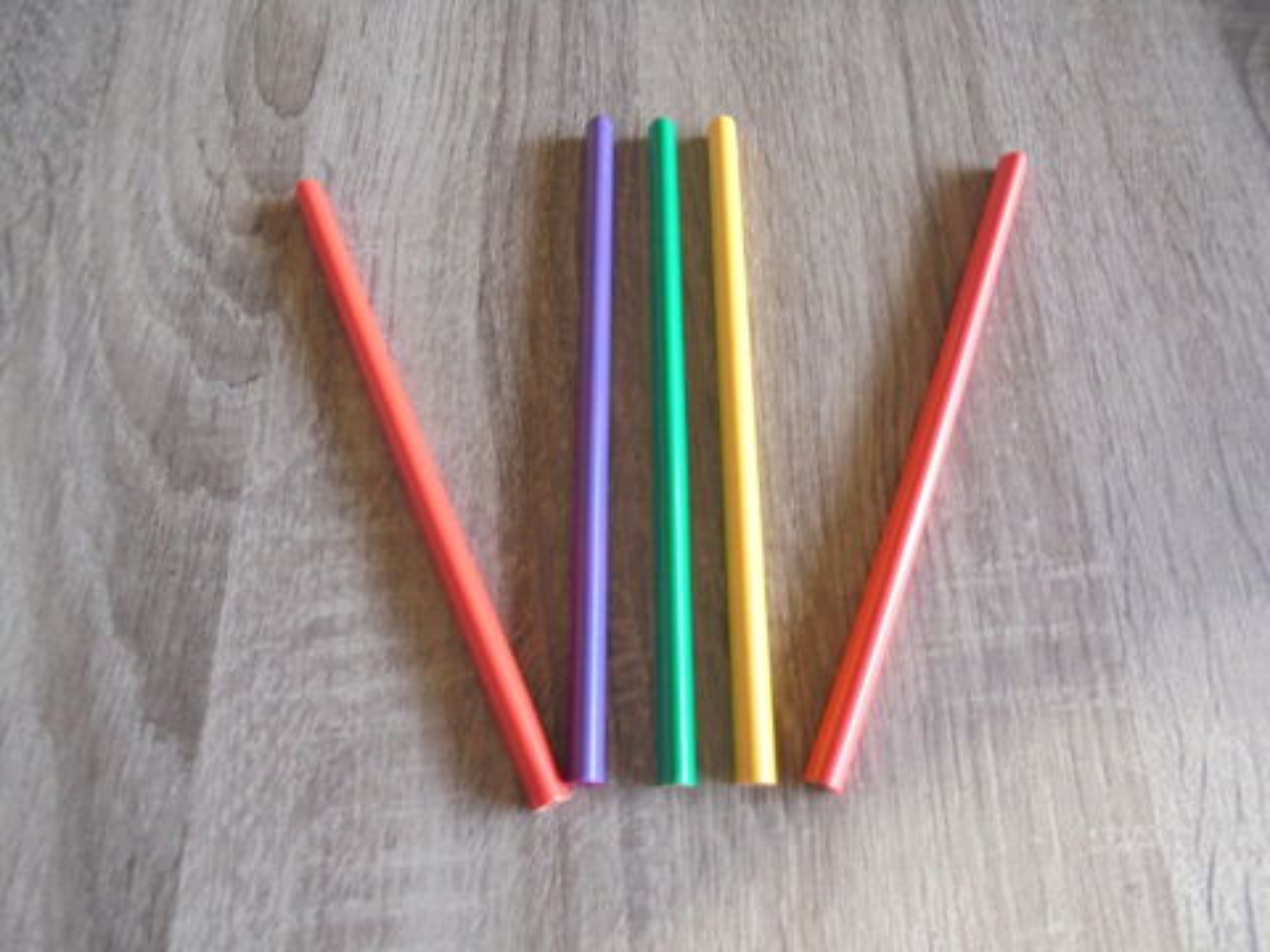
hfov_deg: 67.3
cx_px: 635
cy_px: 476
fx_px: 954
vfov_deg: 53.1
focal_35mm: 26
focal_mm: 4.6
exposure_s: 1/30
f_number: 3.5
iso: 200
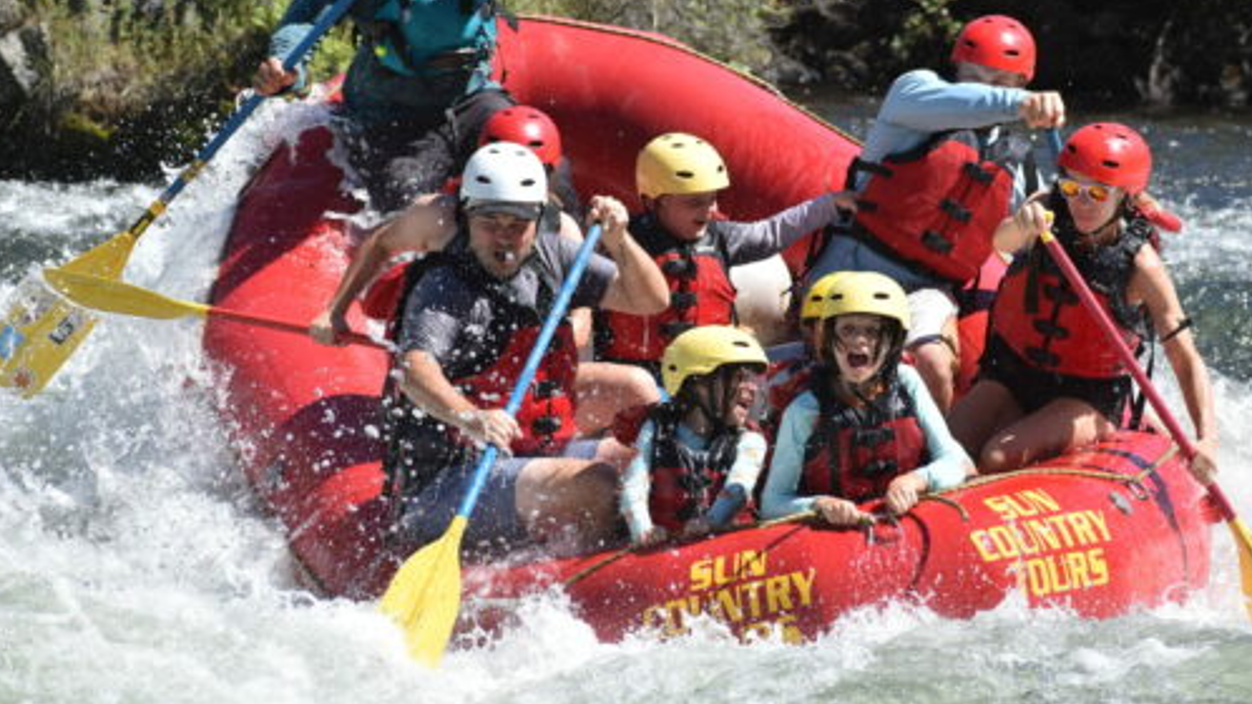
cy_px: 327
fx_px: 9747
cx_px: 686
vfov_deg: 4.1
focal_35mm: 294
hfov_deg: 7.3
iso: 250
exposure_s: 1/1000
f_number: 6.3
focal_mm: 155
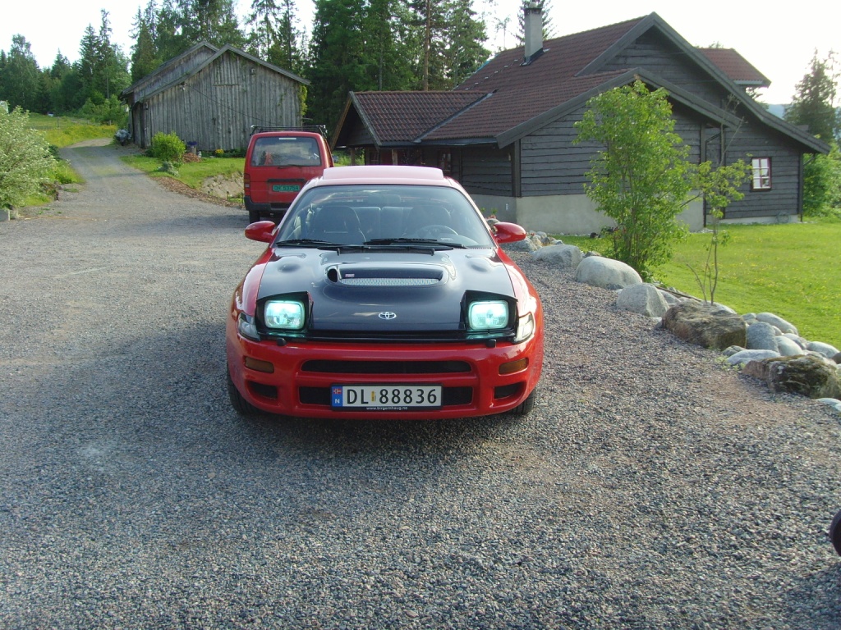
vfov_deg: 36.8
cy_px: 315
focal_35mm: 39
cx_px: 420
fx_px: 948
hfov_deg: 47.9
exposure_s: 1/180
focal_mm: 6.6
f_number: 3.5
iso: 80
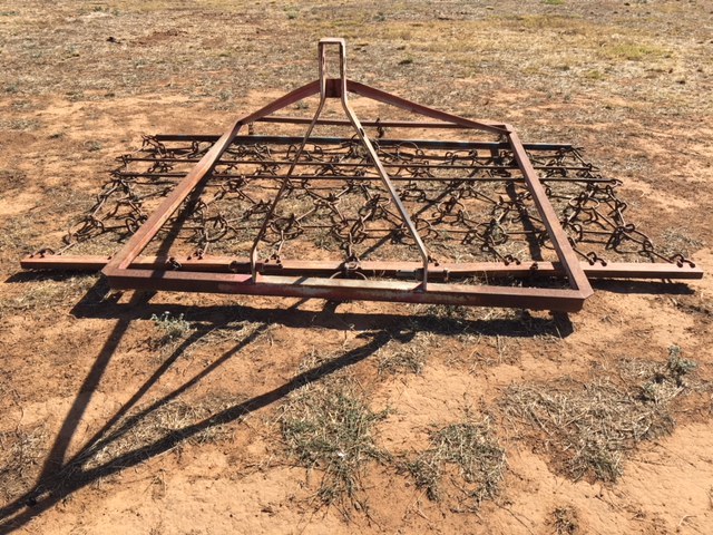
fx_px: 597
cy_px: 268
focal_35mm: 29
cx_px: 356
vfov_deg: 48.2
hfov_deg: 61.7
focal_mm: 4.15
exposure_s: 1/1083
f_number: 2.2
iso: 25
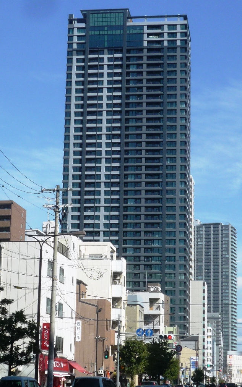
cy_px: 192
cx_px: 110
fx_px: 950
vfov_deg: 23.0
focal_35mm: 90
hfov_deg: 14.5
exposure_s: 1/1000
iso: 100
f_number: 5
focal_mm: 8.3
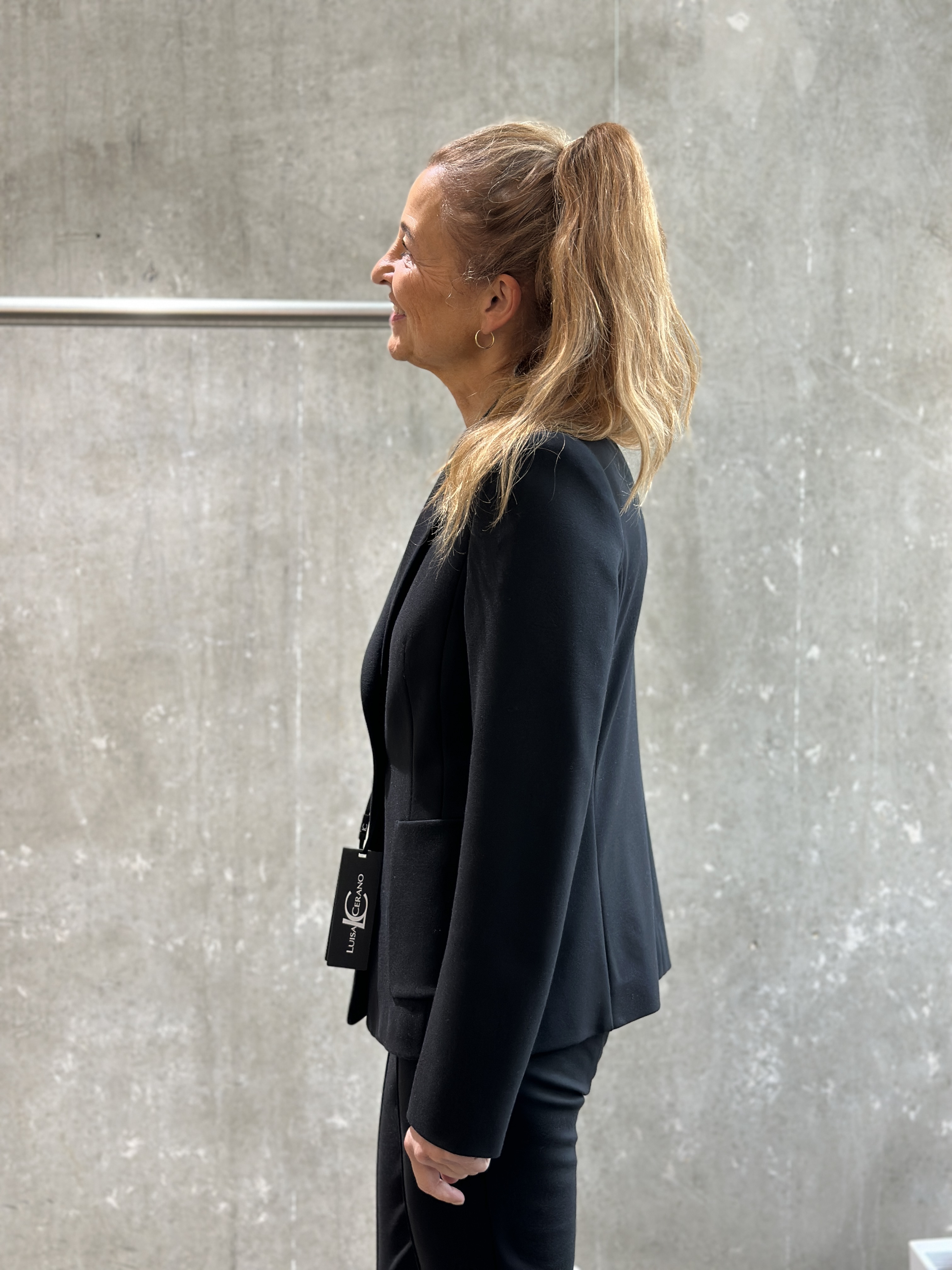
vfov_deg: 39.7
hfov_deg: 30.3
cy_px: 635
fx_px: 1760
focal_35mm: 48
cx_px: 476
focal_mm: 6.86
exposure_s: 1/50
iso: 125
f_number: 1.78
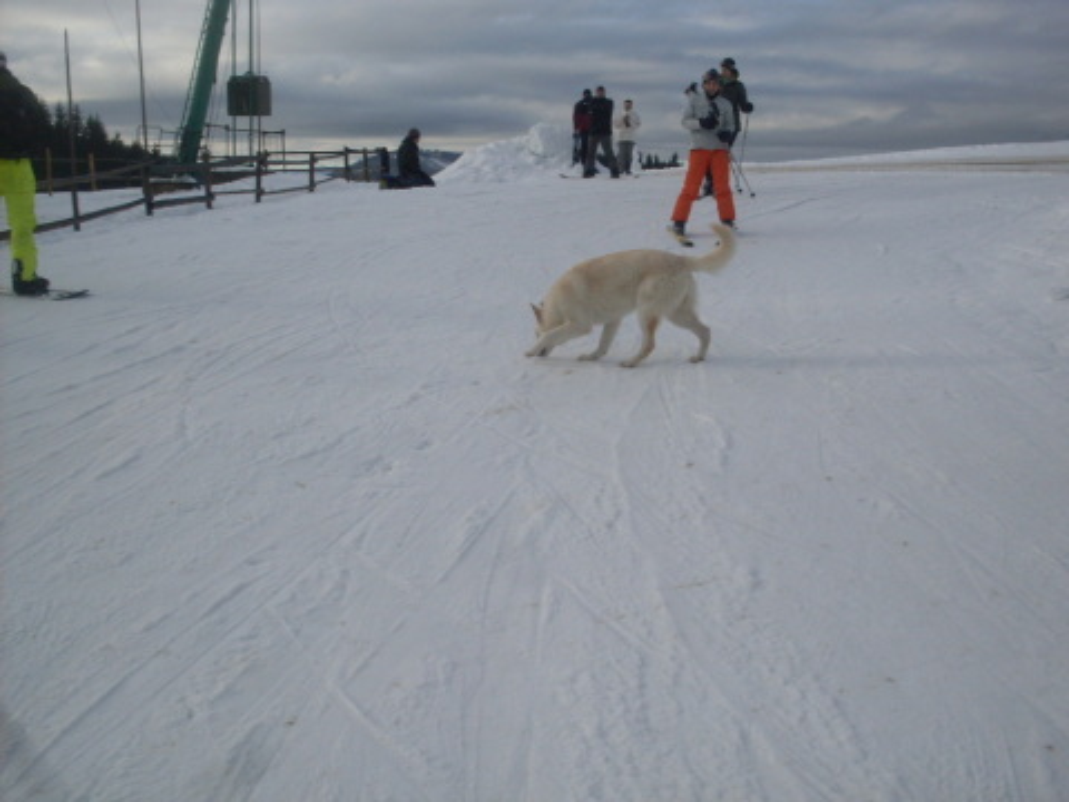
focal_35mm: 38
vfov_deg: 37.7
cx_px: 534
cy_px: 401
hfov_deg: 49.0
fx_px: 1174
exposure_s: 1/350
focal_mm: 6.3
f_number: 8.4
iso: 80
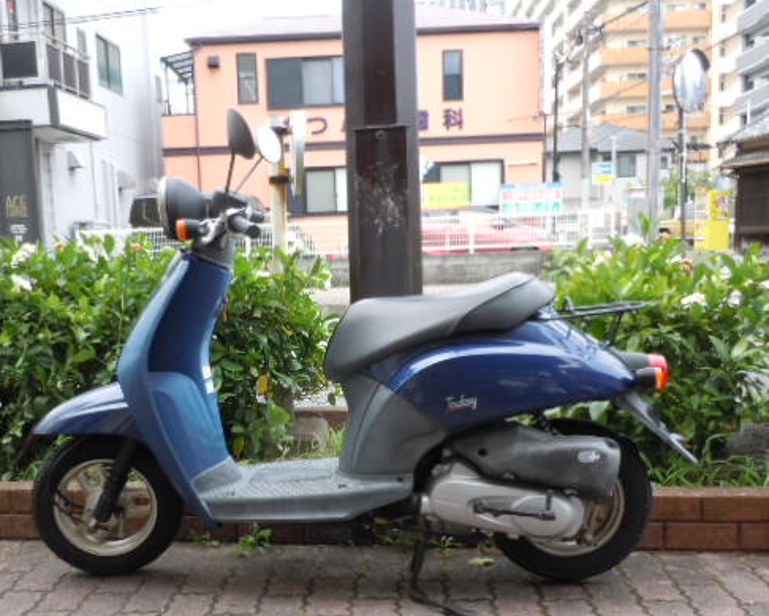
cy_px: 369
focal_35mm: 36
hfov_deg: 49.9
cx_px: 301
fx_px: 820
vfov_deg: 41.0
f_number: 3.7
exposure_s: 1/100
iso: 100
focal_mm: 5
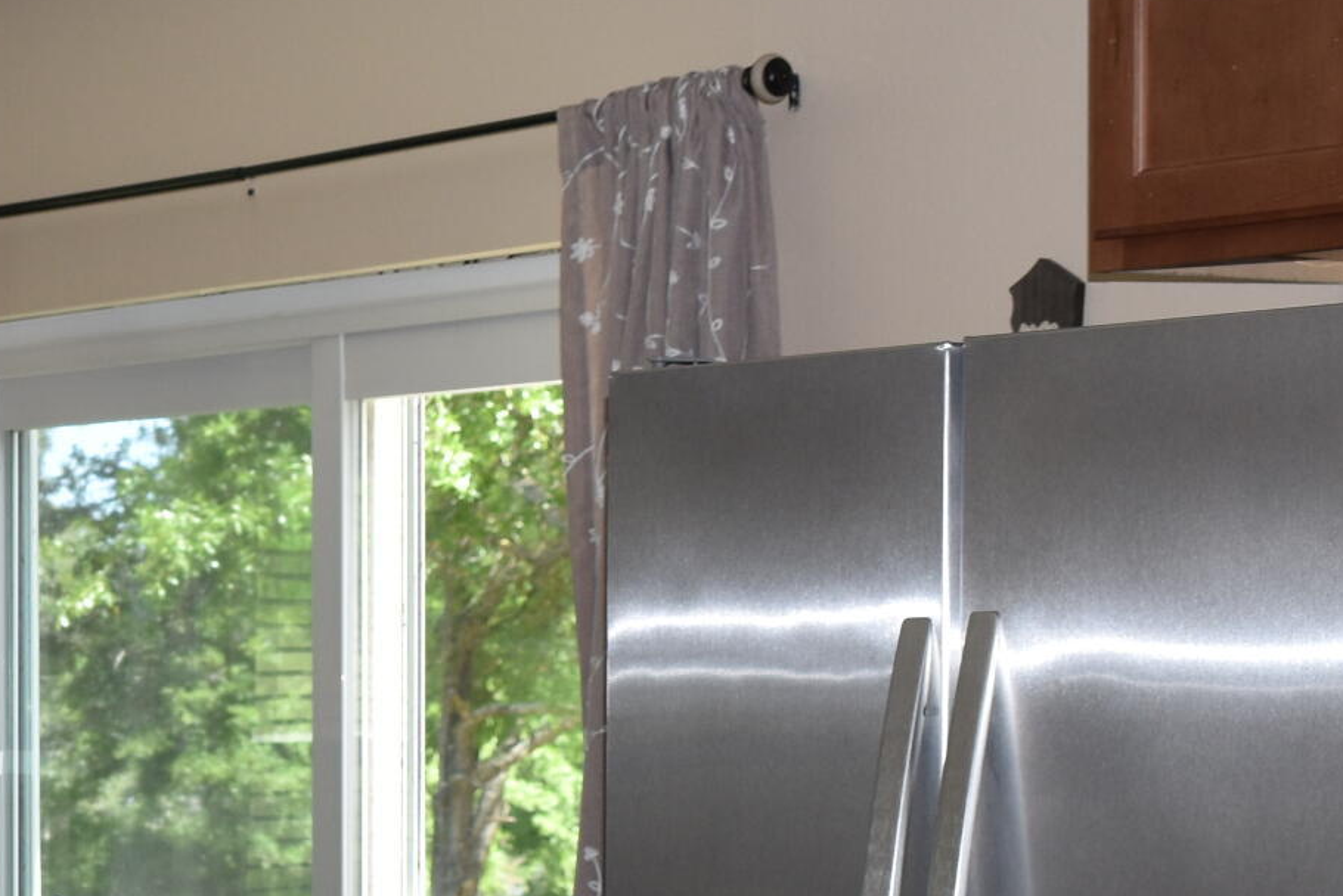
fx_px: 4613
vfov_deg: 10.9
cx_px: -427
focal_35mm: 124
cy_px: 993
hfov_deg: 15.7
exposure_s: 1/125
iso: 250
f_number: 5.6
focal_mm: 25
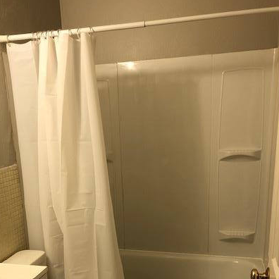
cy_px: 223
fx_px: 365
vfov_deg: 40.2
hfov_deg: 41.8
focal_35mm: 40
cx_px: 120
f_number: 1.8
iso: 40
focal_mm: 3.99
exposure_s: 1/20
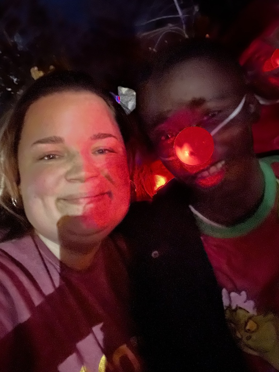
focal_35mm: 30
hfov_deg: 46.8
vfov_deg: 60.0
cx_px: 140
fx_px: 322
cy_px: 186
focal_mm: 2.69
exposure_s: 1/8
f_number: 1.9
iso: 2000
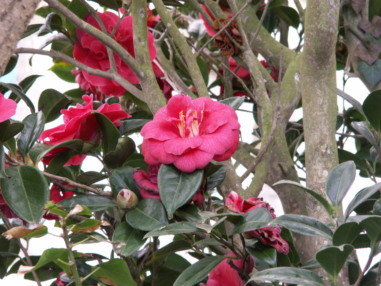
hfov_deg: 10.7
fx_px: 2025
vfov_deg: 8.1
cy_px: 143
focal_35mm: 184
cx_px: 190
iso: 125
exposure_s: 1/50
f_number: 4
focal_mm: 30.13
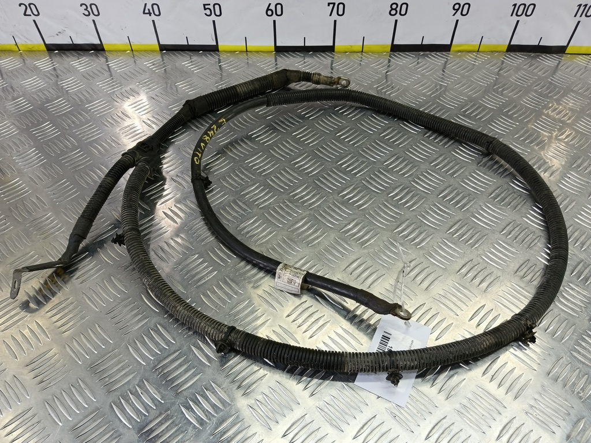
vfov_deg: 58.9
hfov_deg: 73.9
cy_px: 222
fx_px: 393
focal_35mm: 23
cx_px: 296
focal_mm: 4.11
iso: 103
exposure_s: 1/50
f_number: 1.6
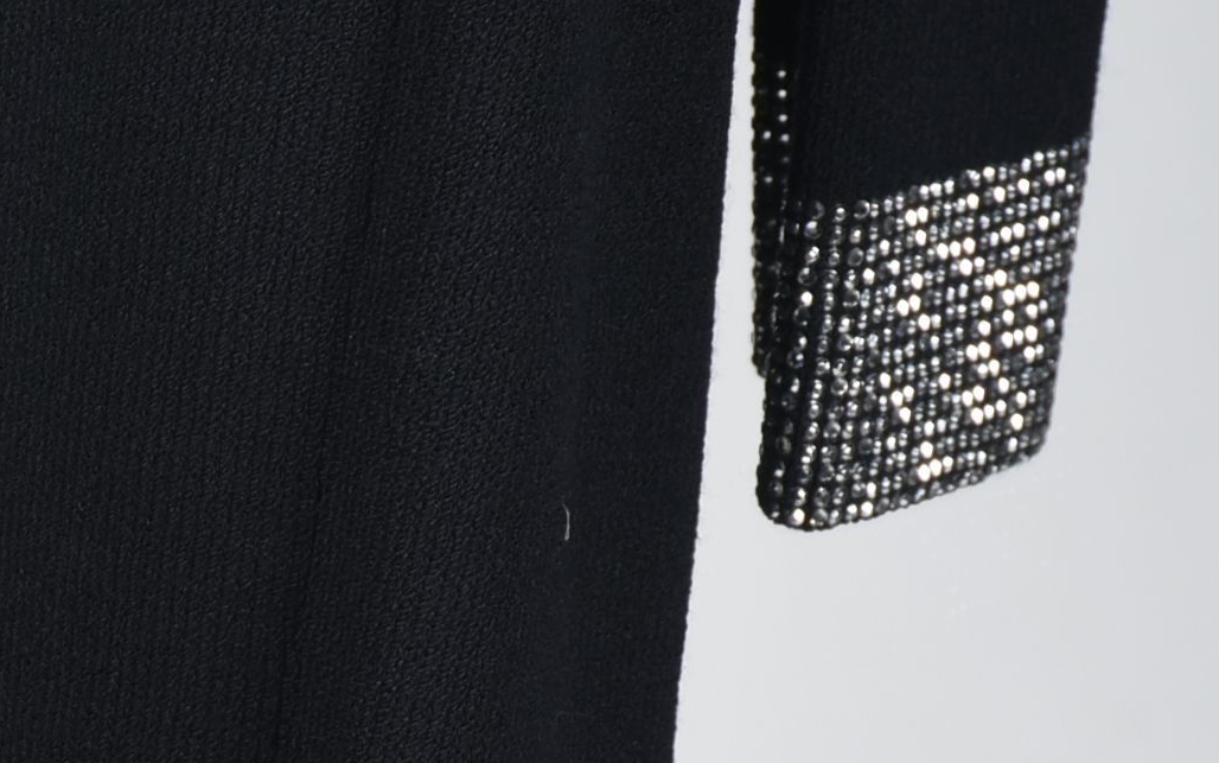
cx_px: -478
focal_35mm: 467
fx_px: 15534
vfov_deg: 2.8
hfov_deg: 4.5
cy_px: 985
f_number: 10
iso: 200
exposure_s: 1/125
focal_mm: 105
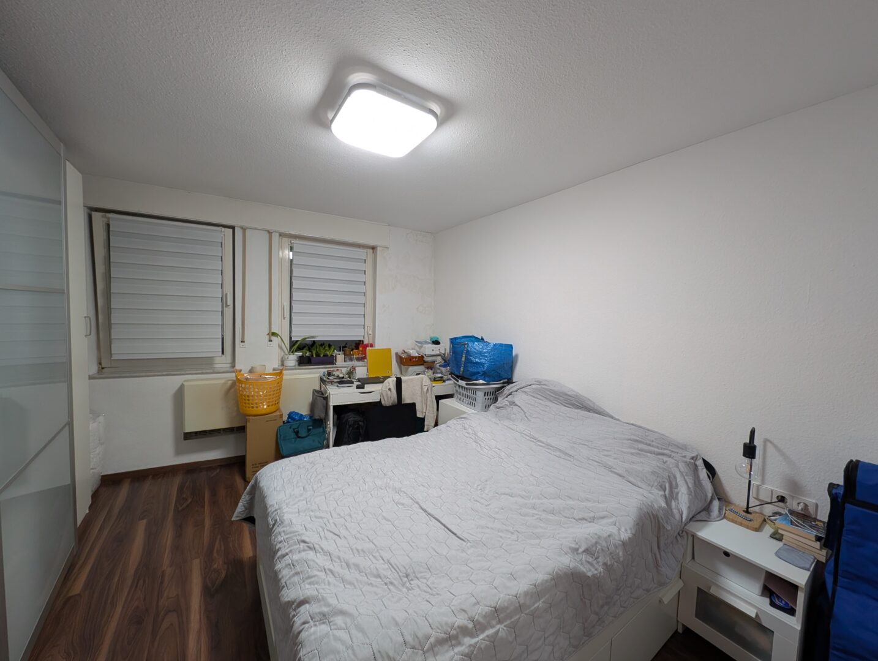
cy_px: 330
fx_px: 305
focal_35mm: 12
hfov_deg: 110.5
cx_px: 439
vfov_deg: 94.7
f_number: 1.95
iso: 151
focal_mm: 2.23
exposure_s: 1/50
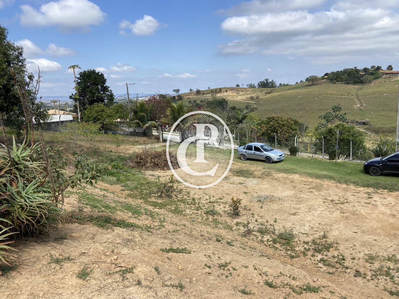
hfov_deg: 67.3
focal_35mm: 26
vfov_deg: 53.1
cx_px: 200
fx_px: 300
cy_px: 150
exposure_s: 1/2571
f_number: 1.8
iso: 32
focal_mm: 4.25
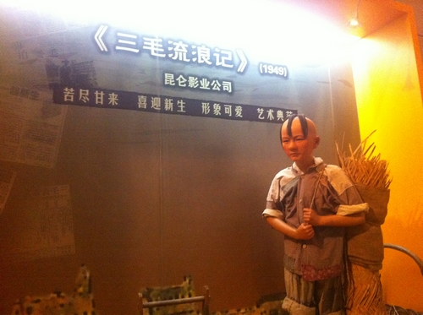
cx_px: 212
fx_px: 427
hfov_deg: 52.7
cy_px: 158
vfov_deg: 40.6
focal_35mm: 35
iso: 800
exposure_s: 1/15
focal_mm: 3.85
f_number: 2.8
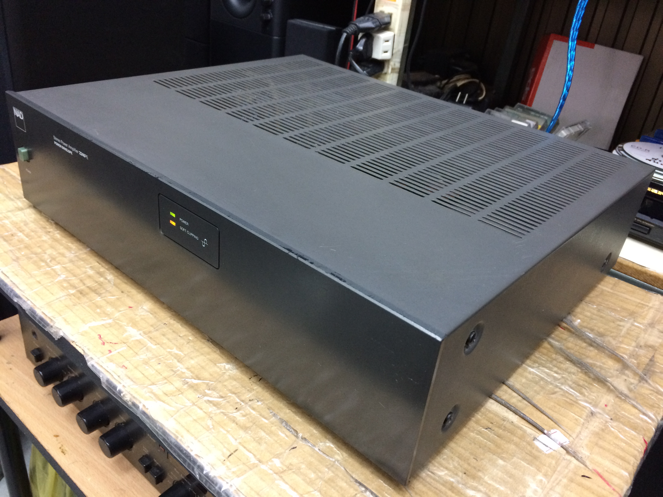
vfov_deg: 48.2
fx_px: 555
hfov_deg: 61.7
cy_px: 248
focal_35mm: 29
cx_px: 332
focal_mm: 4.15
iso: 250
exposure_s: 1/33
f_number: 2.2
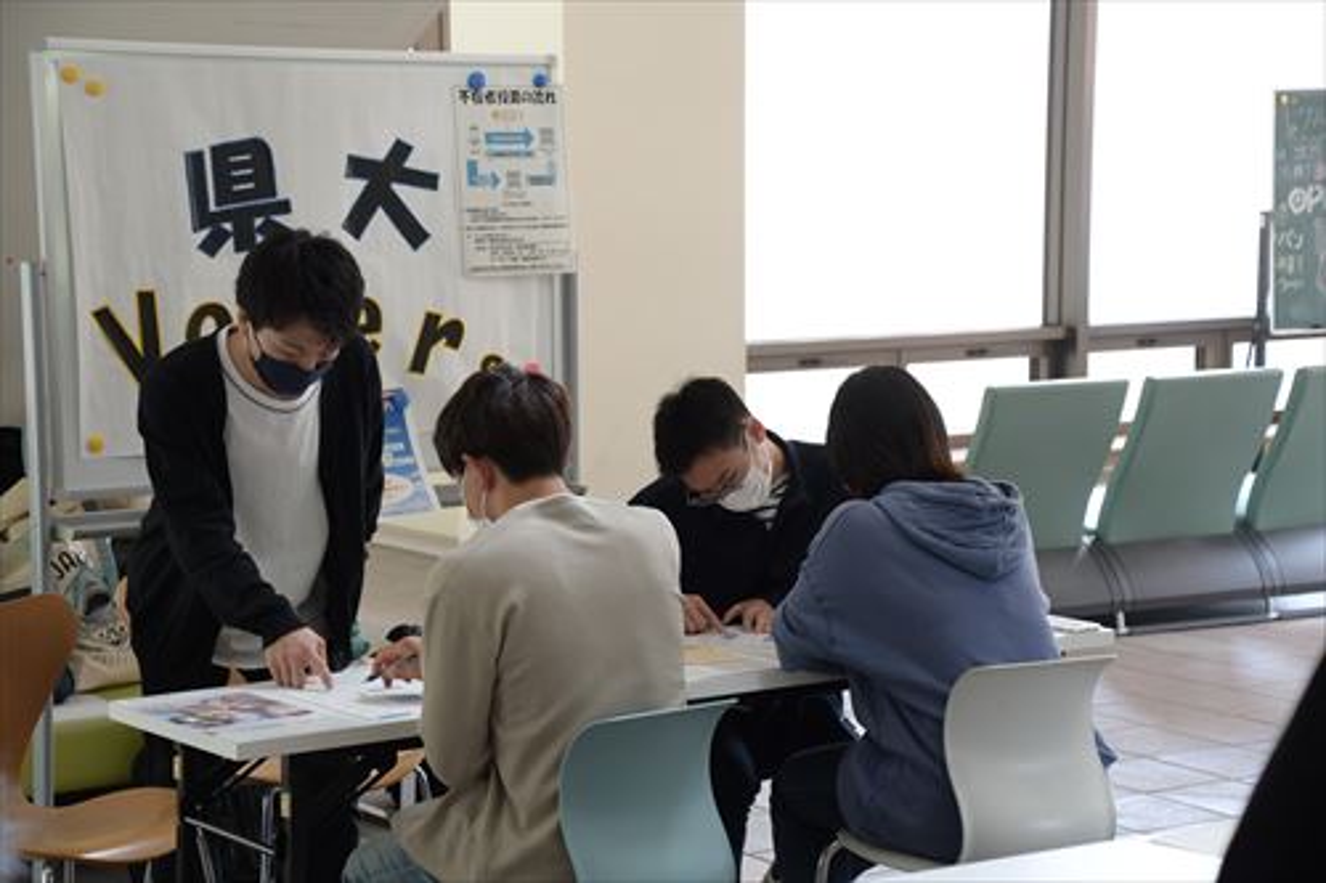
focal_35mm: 78
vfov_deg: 17.5
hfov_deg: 26.0
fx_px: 2872
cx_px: 663
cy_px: 442
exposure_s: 1/50
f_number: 4.8
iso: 1000
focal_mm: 52
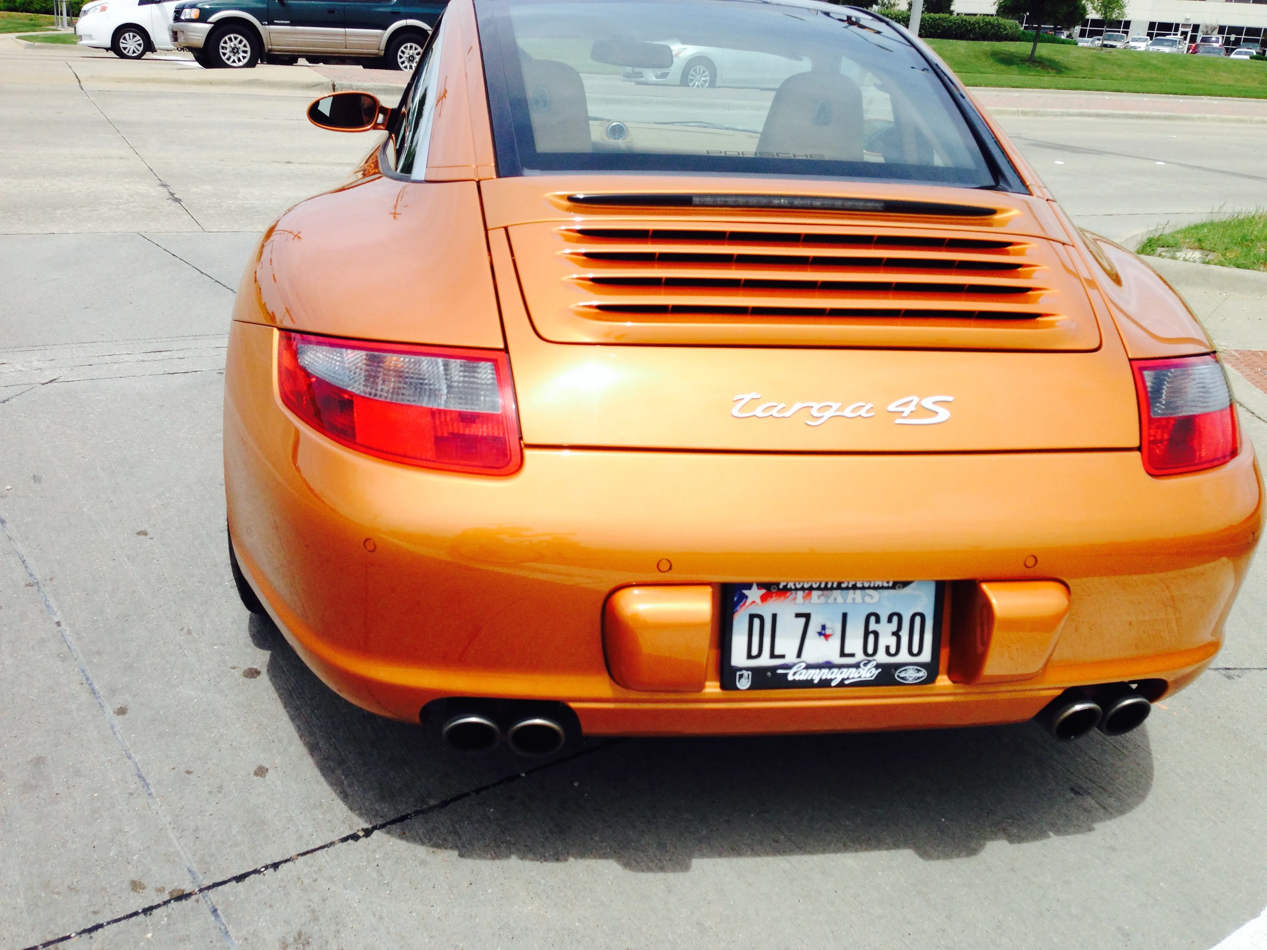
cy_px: 475
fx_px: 1208
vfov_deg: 42.9
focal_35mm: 33
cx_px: 634
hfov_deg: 55.4
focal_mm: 4.12
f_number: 2.4
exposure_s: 1/1808
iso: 50
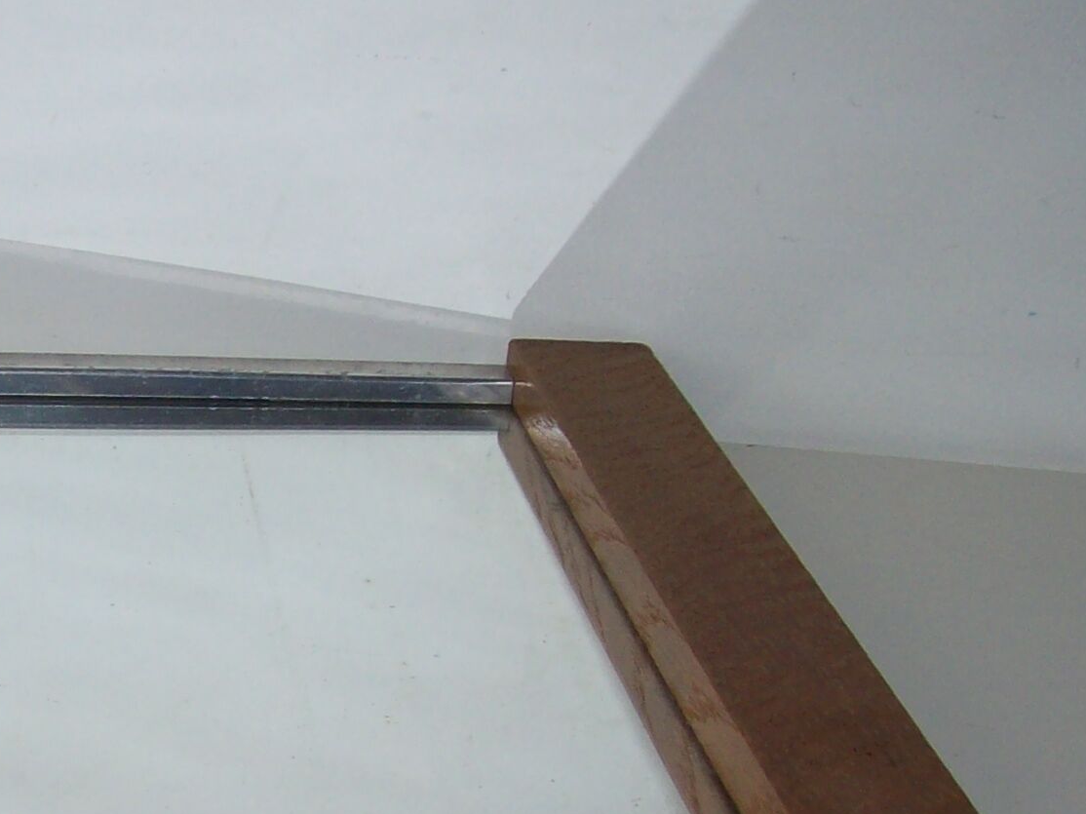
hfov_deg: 20.0
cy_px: 634
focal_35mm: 92
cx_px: -217
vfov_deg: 16.0
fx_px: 2886
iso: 80
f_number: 2.7
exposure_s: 1/64
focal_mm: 6
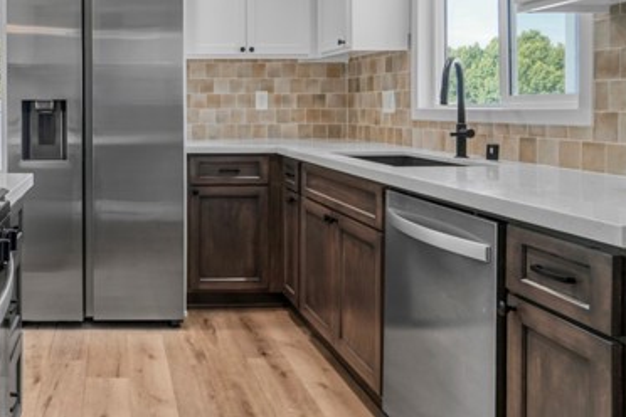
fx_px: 539
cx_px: 106
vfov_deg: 41.1
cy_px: 103
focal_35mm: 31
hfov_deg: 55.1
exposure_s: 1/30
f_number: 4
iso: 125
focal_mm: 12
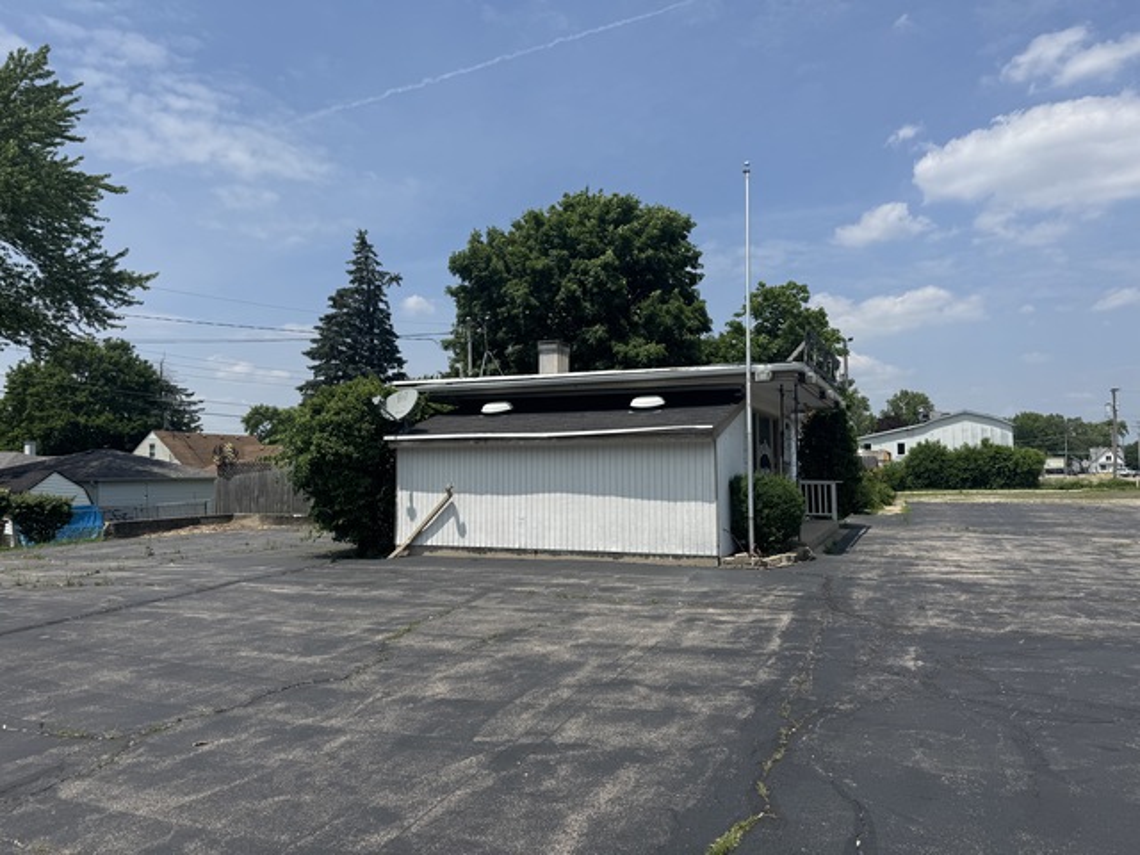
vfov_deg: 56.8
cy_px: 428
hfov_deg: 71.6
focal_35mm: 24
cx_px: 570
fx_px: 790
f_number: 1.78
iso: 80
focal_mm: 6.76
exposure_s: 1/6410
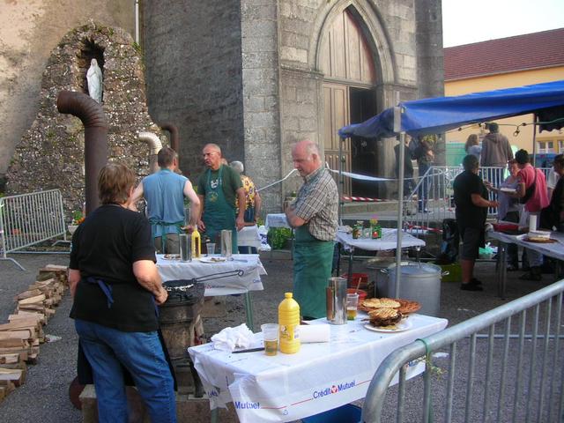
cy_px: 212
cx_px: 282
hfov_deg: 52.6
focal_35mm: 35
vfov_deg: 40.7
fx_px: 570
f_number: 2.8
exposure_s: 1/52.8
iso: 50
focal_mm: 5.8
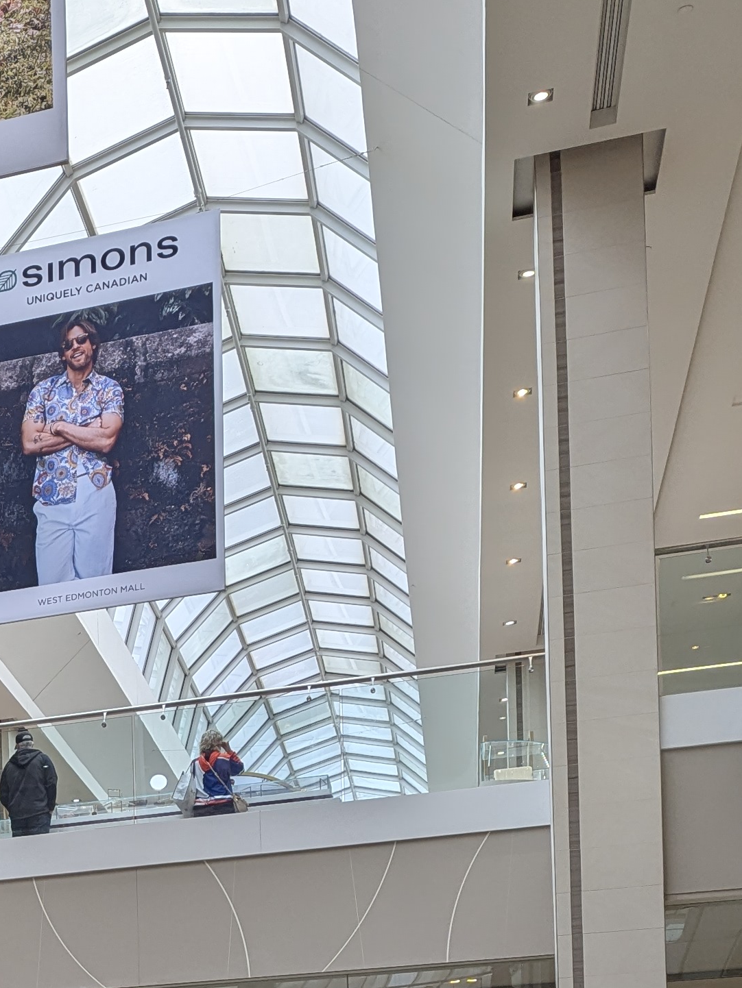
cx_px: -293
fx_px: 1943
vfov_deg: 25.3
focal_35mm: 68
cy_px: 1230
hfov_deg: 19.5
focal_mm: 6.81
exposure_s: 1/347
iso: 38
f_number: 1.85
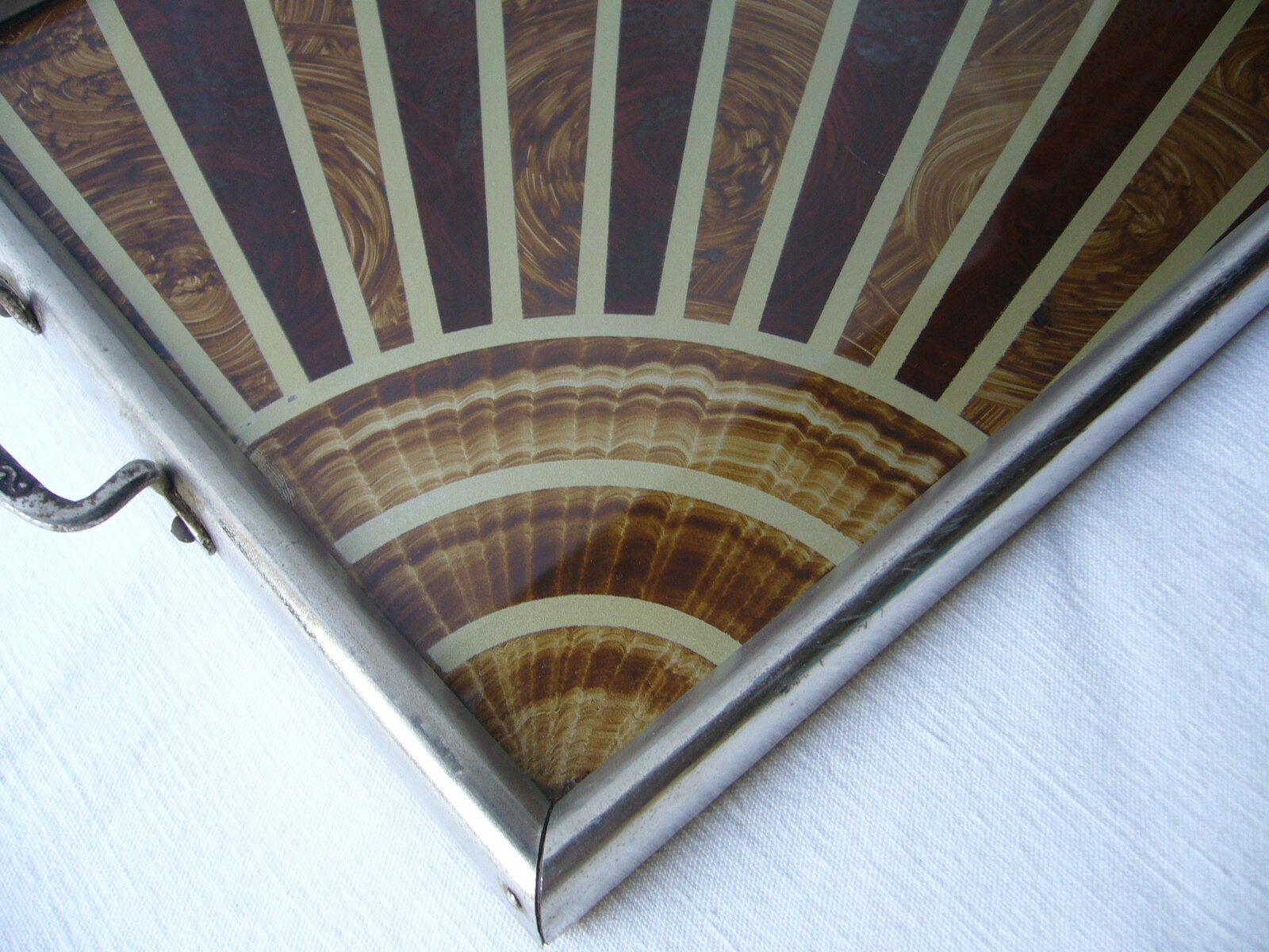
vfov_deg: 40.7
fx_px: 1283
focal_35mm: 35
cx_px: 634
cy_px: 476
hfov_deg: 52.6
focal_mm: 5.8
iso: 80
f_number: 2.8
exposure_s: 1/30
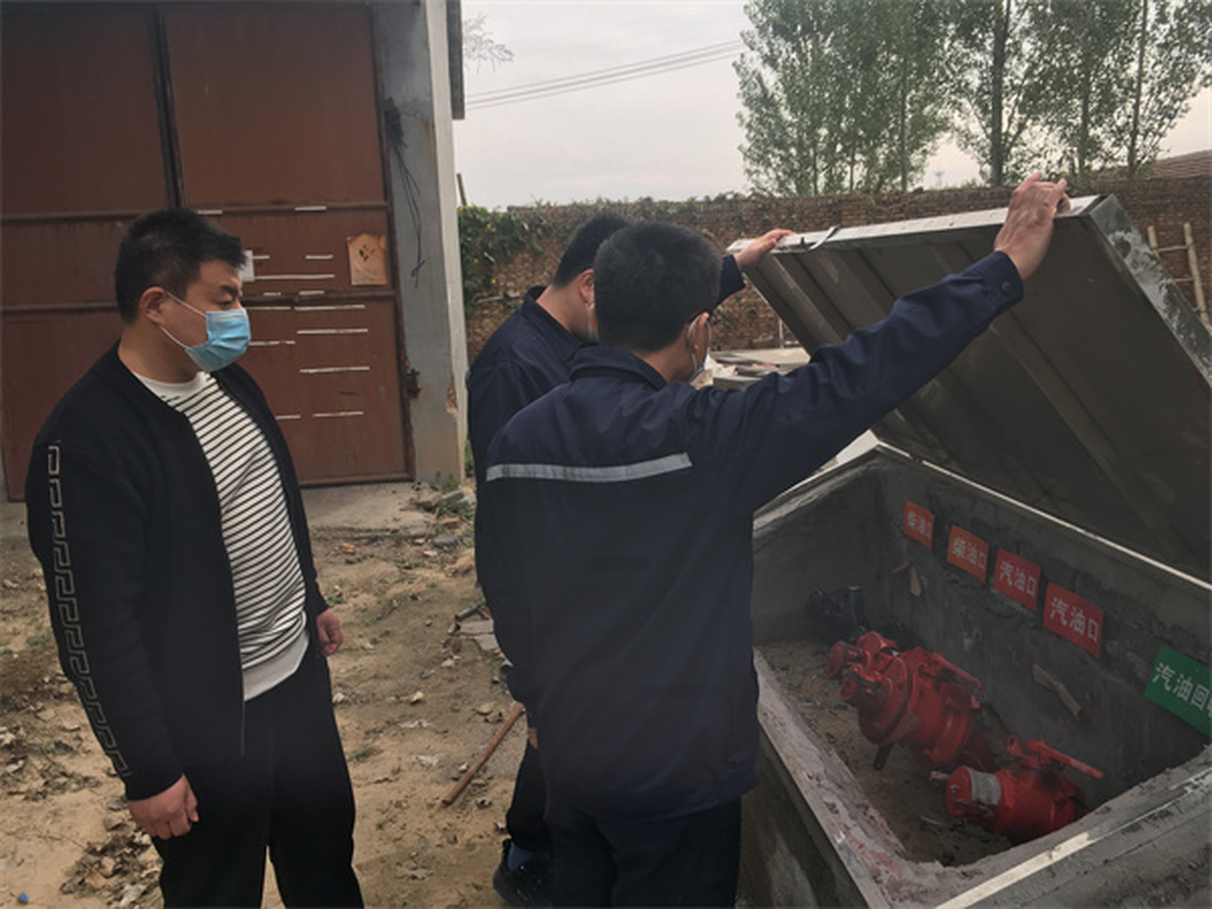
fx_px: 1015
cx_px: 606
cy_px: 454
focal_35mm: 29
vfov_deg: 48.2
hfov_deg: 61.7
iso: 25
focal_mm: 4.15
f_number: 2.2
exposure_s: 1/490
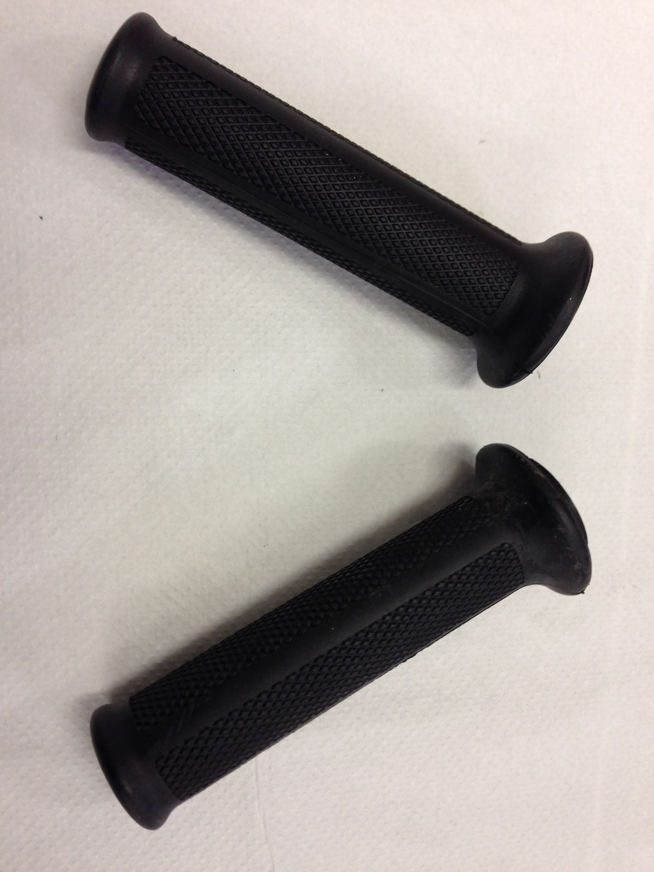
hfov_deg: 42.9
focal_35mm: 33
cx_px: 327
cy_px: 436
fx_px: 831
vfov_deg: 55.4
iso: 64
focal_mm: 4.12
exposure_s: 1/20
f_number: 2.4
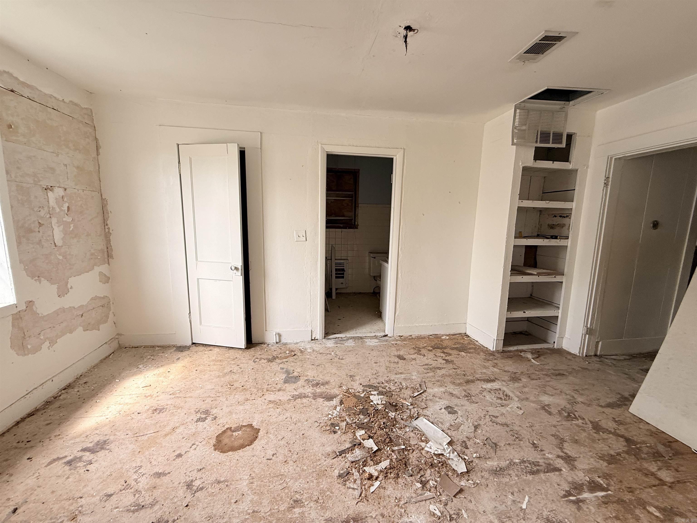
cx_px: 348
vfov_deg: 85.7
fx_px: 282
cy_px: 262
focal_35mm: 14
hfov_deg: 102.1
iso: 80
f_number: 2.2
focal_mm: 2.22
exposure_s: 1/99
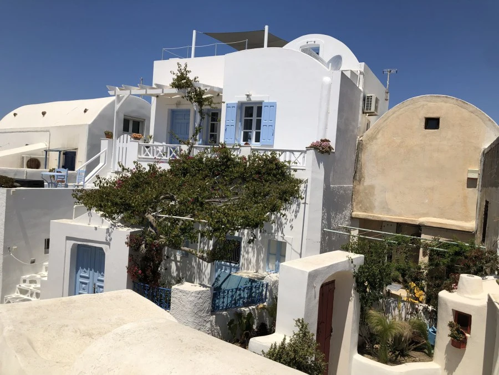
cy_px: 188
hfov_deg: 63.4
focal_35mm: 28
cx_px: 250
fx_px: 404
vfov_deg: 49.7
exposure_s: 1/4367
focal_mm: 4
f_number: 1.8
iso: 20
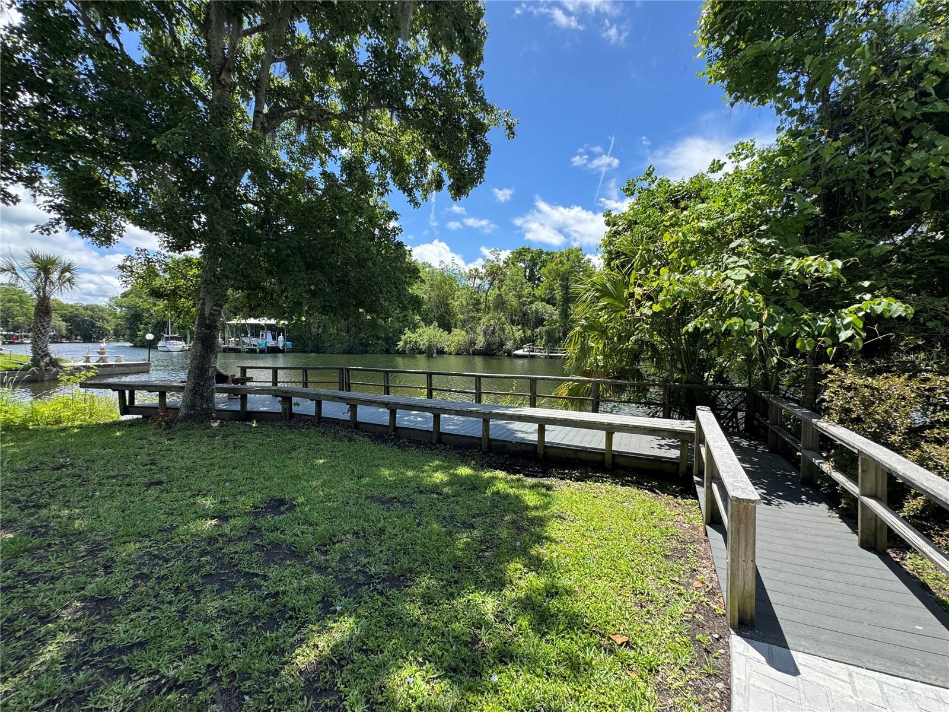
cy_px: 356
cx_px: 474
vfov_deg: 85.7
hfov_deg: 102.1
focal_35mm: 14
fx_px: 384
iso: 50
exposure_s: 1/646
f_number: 2.2
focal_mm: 2.22
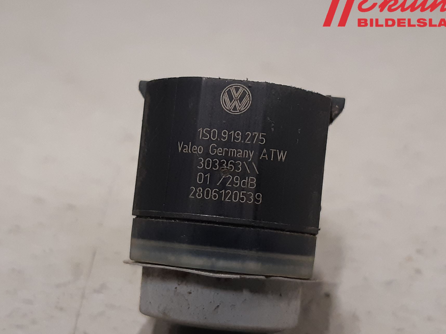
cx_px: 216
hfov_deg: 58.3
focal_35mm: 31
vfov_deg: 45.4
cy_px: 182
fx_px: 399
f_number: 1.7
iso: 160
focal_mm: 3.93
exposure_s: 1/50
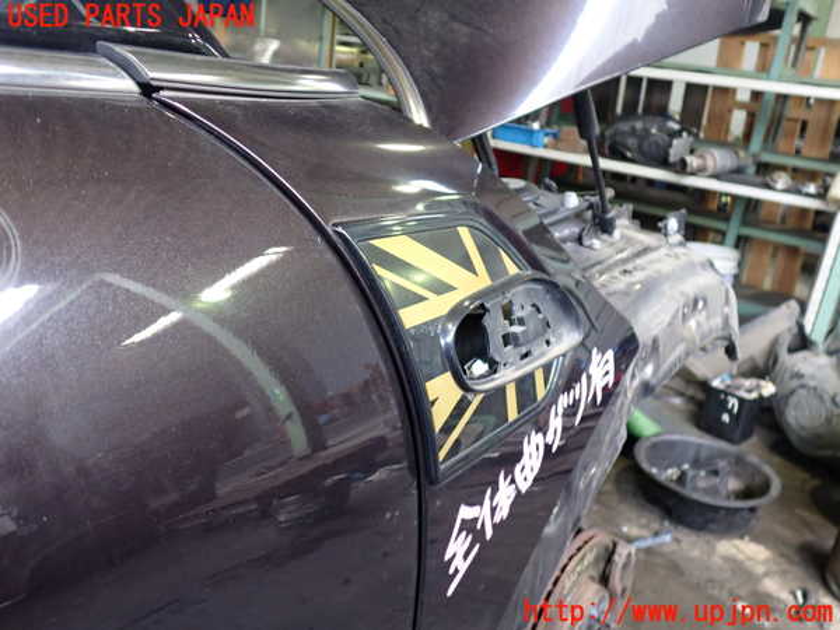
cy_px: 315
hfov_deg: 60.0
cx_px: 420
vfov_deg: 46.8
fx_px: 728
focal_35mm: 30
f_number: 2.3
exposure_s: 1/30
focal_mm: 5.4
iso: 400
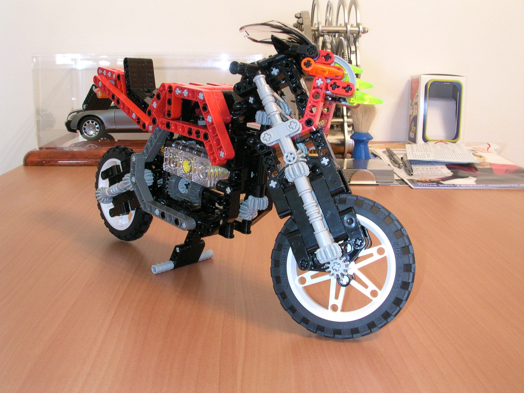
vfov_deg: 38.7
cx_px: 262
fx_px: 560
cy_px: 196
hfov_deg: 50.1
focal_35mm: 37
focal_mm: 5.6
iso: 200
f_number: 4.5
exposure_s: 1/3.9
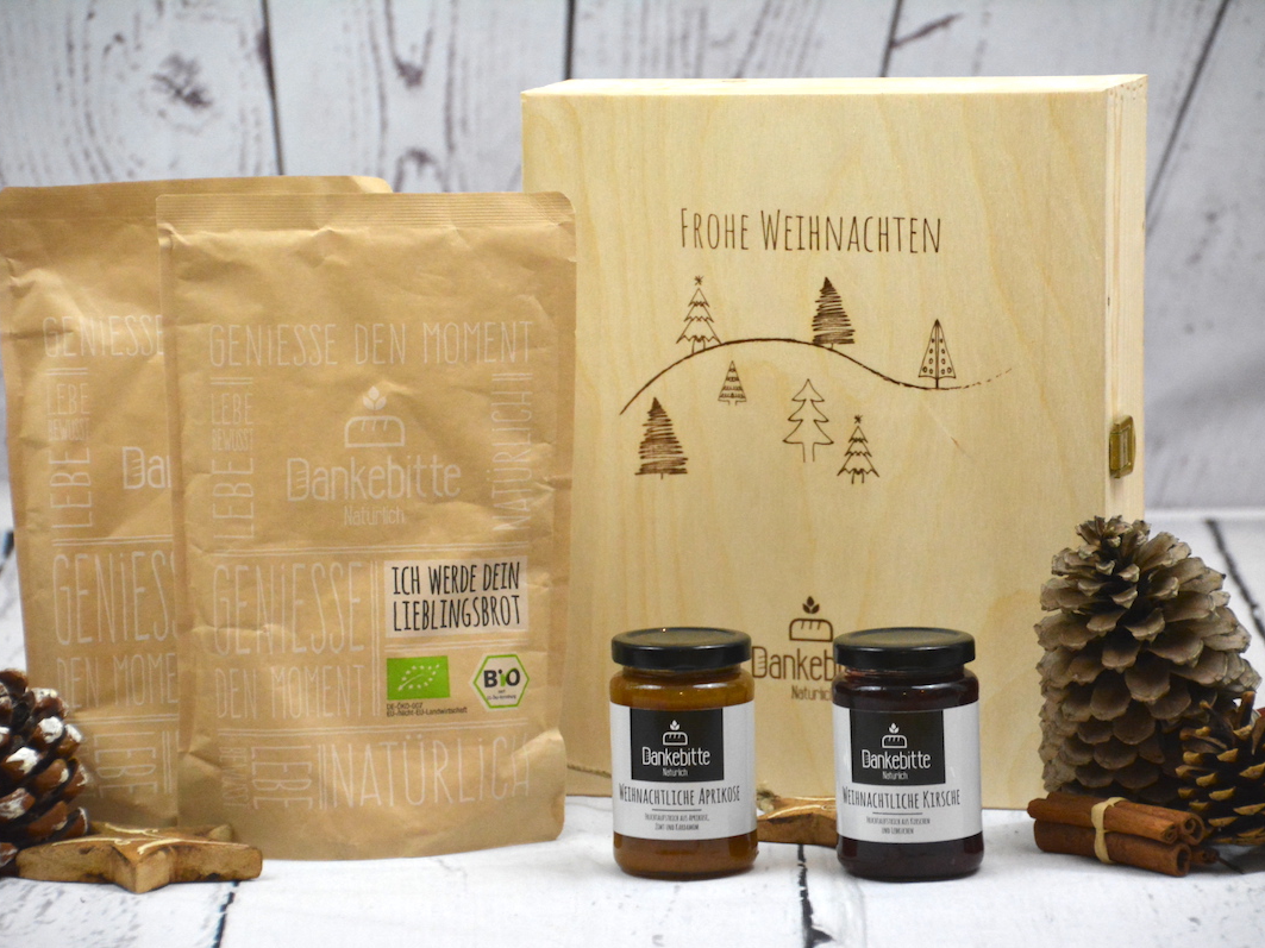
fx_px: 8331
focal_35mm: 228
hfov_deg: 8.7
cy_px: 475
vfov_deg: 6.5
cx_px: 584
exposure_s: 1/125
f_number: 6
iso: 2200
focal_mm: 140
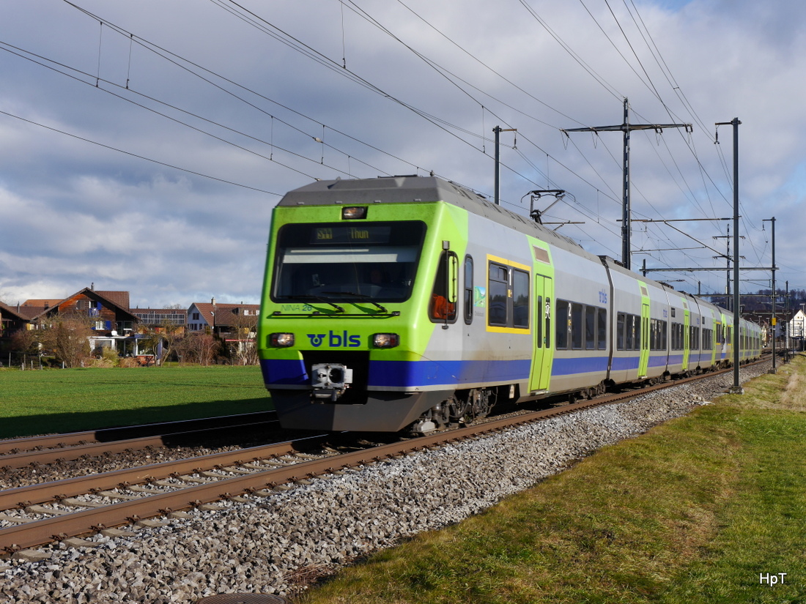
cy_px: 302
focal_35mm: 56
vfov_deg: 26.1
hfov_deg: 34.3
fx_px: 1304
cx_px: 403
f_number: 9
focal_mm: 28
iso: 160
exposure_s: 1/320
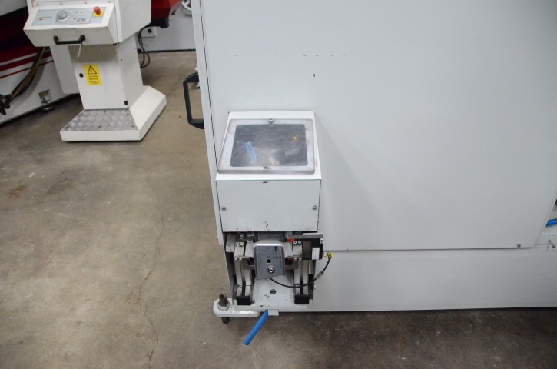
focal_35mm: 27
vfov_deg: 47.7
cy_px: 184
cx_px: 278
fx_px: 417
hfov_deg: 67.5
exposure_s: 1/1250
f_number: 3.5
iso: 6400
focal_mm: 18
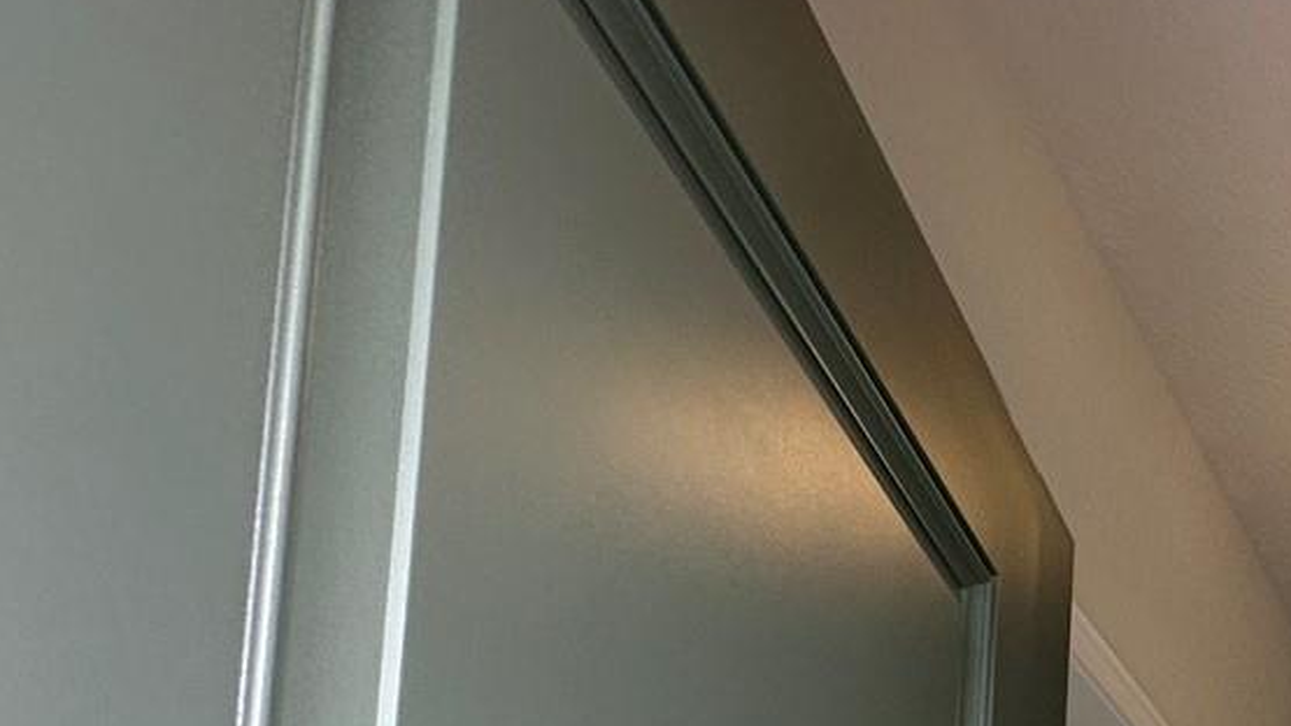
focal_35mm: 44
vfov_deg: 19.2
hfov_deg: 31.7
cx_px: 1786
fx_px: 1506
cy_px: 1366
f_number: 2.2
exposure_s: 1/120
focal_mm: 2.22
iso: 64
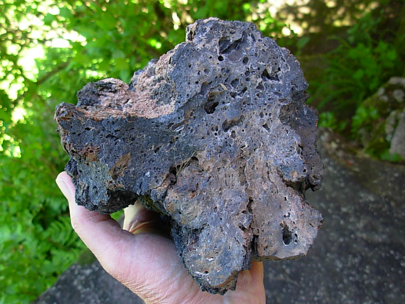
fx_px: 445
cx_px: 202
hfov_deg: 49.0
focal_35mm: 38
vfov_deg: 37.7
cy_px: 152
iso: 50
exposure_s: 1/58.7
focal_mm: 6.3
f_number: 2.9
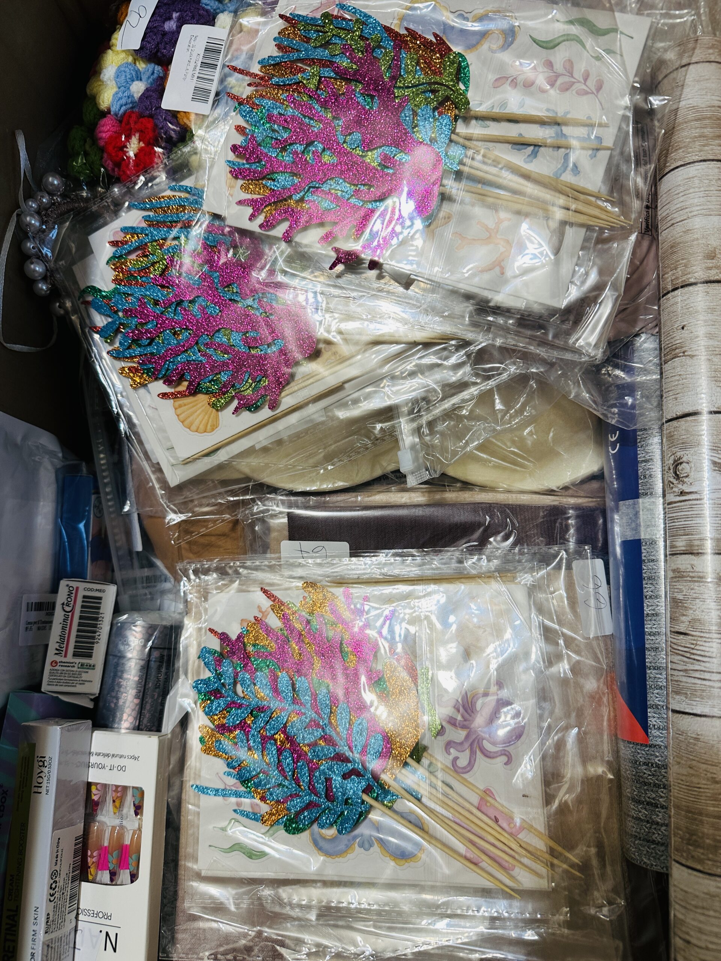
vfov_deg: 71.6
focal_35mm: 24
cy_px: 480
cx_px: 360
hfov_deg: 56.8
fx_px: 667
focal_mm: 6.86
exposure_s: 1/100
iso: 100
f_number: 1.78
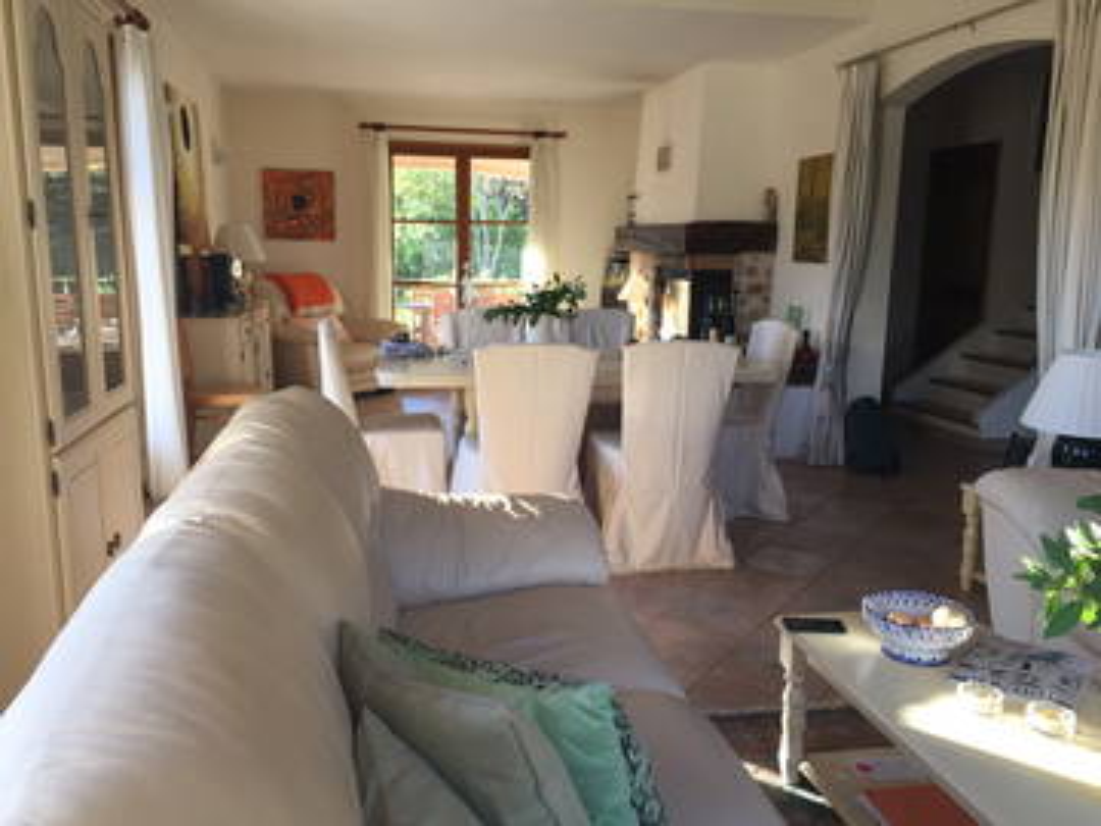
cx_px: 550
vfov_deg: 48.2
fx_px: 922
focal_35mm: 29
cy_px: 413
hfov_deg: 61.7
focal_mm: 4.15
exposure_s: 1/60
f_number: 2.2
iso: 40
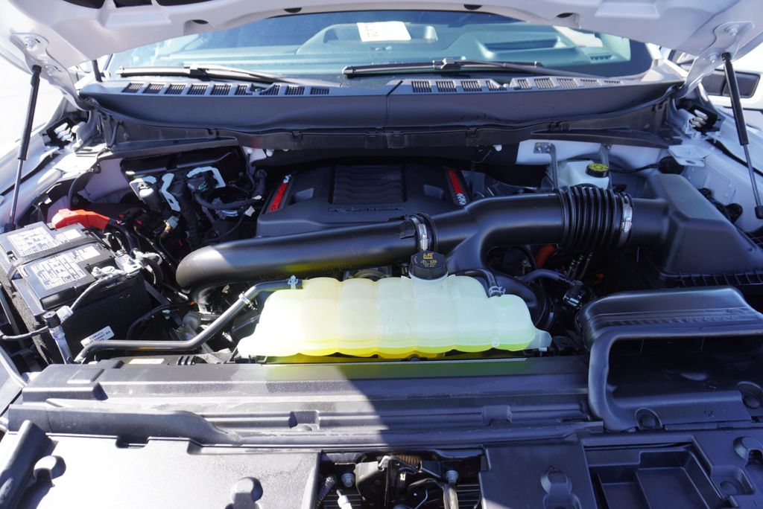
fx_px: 509
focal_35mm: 24
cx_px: 382
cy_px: 254
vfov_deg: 53.2
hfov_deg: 73.7
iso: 100
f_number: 4.5
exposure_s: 1/100
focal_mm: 16
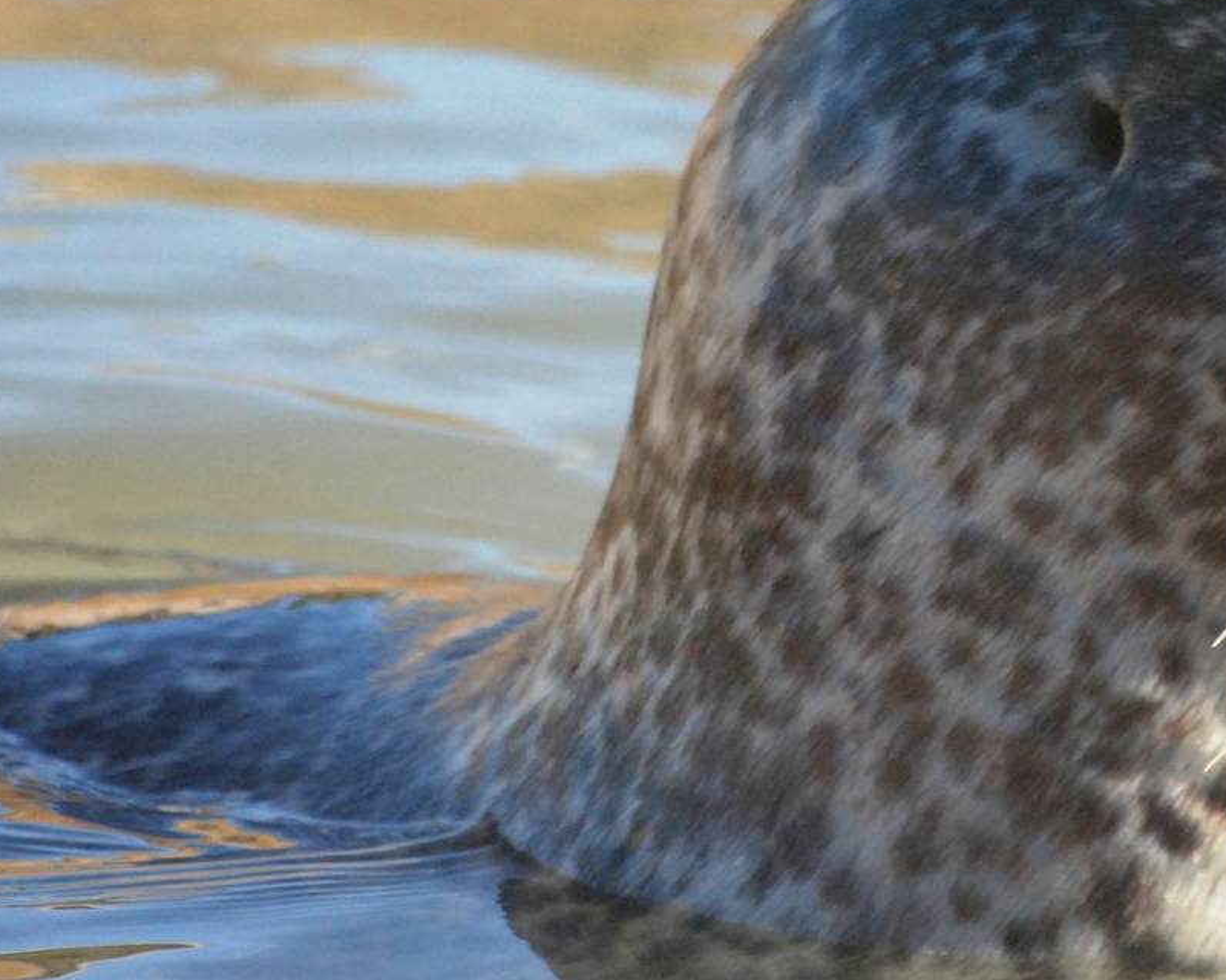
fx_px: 30697
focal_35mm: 846
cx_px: 1117
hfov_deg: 2.3
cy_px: 454
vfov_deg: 1.8
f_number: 5.6
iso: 1000
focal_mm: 300
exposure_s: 1/640
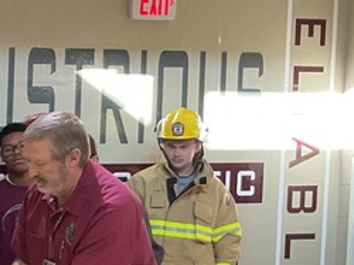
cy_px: 309
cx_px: -286
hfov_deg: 14.5
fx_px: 1216
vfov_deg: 12.2
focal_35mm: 119
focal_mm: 3
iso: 100
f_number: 1.8
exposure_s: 1/60
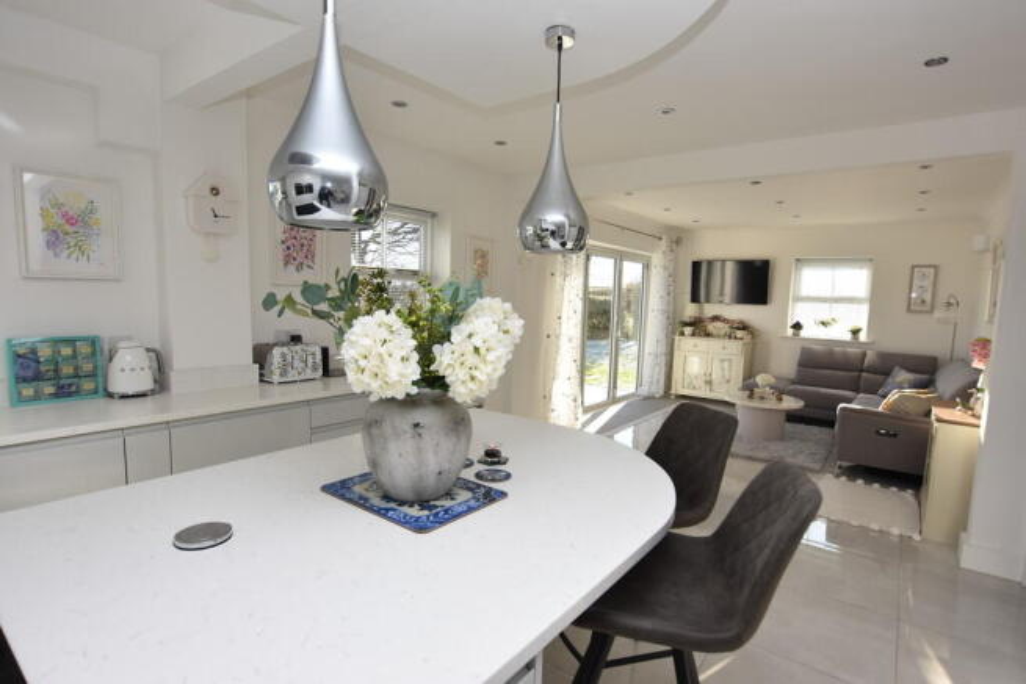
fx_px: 513
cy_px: 342
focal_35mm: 18
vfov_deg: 67.4
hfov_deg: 90.0
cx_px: 513
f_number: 5.6
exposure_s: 1/125
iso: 200
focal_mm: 12
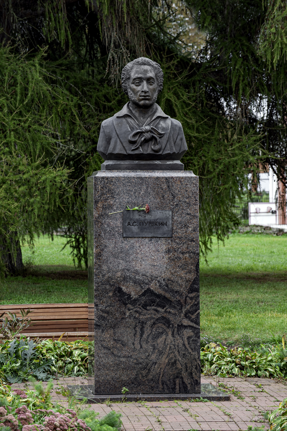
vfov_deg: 16.4
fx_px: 1495
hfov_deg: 11.0
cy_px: 216
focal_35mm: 125
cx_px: 144
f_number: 9
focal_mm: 125
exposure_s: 1/80
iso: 320
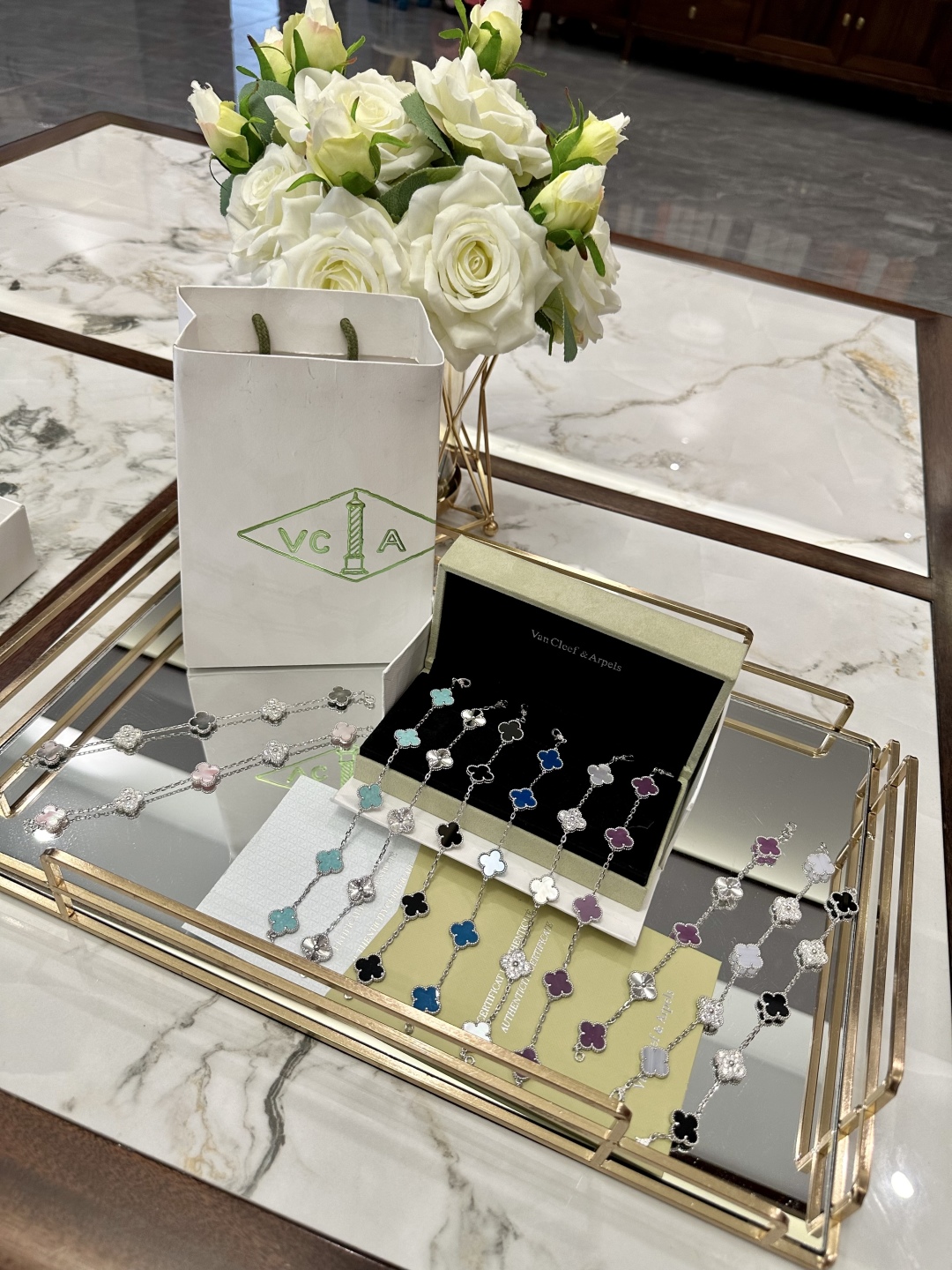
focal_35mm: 24
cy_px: 635
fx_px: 880
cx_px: 476
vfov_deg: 71.6
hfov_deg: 56.8
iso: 125
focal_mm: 6.86
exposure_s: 1/100
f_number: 1.78
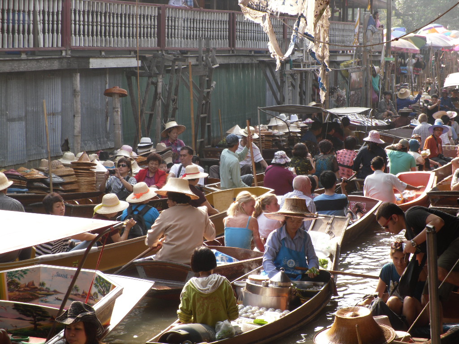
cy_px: 172
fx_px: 1631
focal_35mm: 123
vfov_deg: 12.0
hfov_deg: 16.0
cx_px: 230
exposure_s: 1/98
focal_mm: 17.3
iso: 80
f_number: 4.6
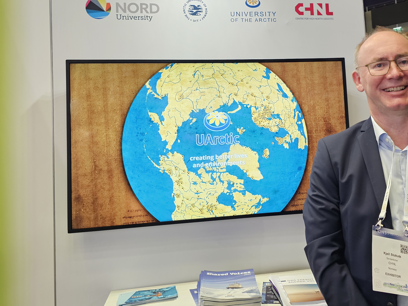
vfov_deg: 45.1
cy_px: 114
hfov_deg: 57.9
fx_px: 365
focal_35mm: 31
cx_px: 246
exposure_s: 1/100
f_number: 1.7
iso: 400
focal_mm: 6.3
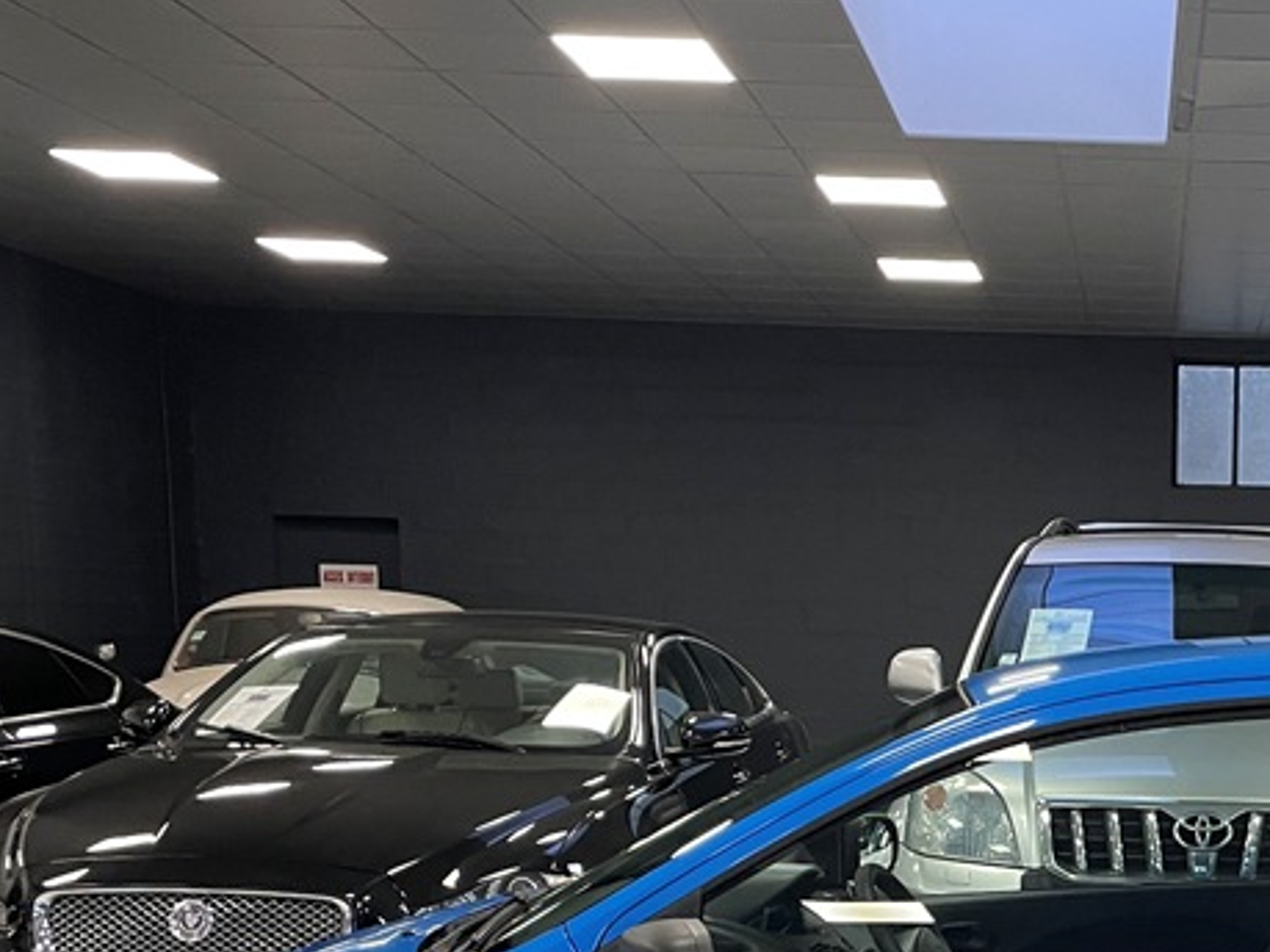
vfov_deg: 23.8
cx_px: 1168
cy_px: 1013
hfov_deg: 31.5
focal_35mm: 58
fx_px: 2127
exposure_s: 1/69
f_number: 1.6
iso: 125
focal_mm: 4.2
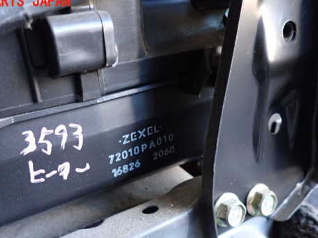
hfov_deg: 55.4
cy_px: 150
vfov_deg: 42.6
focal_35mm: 33
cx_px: 153
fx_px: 303
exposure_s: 1/30
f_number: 2
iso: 500
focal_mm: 4.5
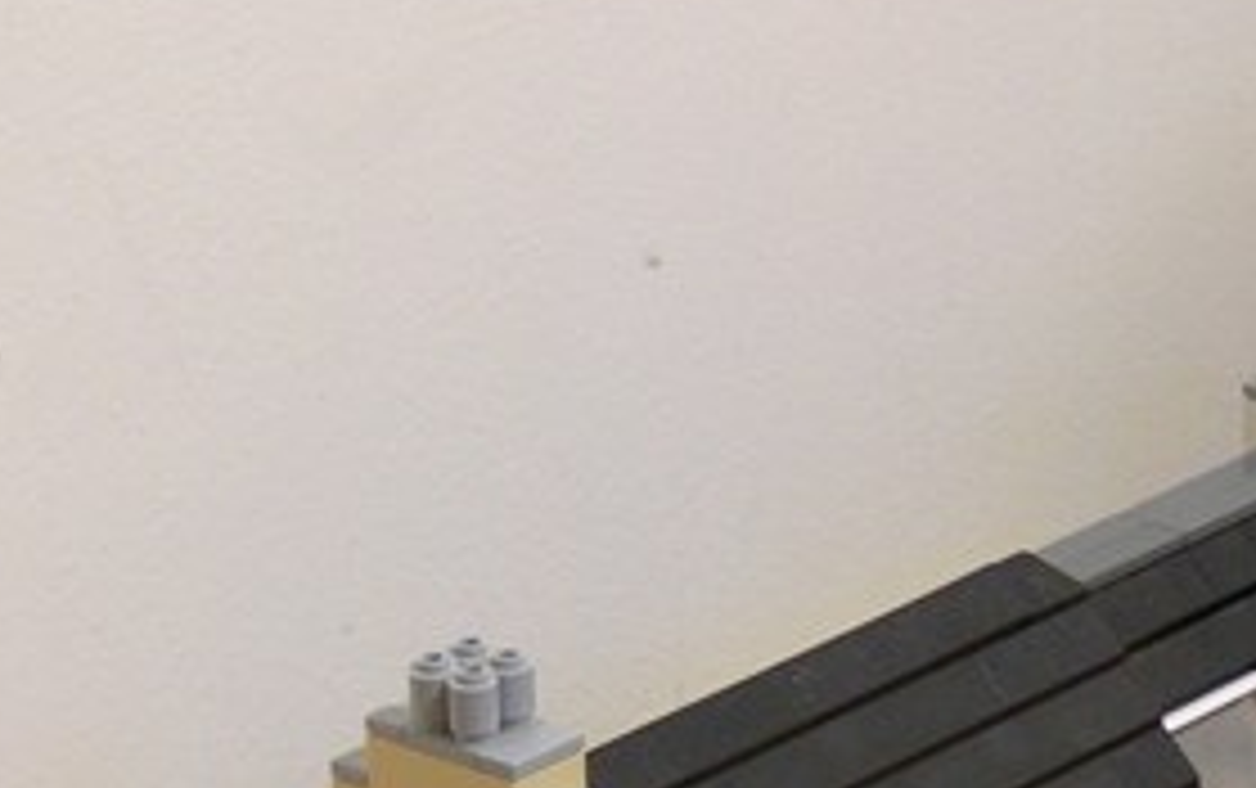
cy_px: 993
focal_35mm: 185
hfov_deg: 11.3
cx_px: 934
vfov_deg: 7.0
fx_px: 6339
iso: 200
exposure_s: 1/3.1
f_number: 3.5
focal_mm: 12.7
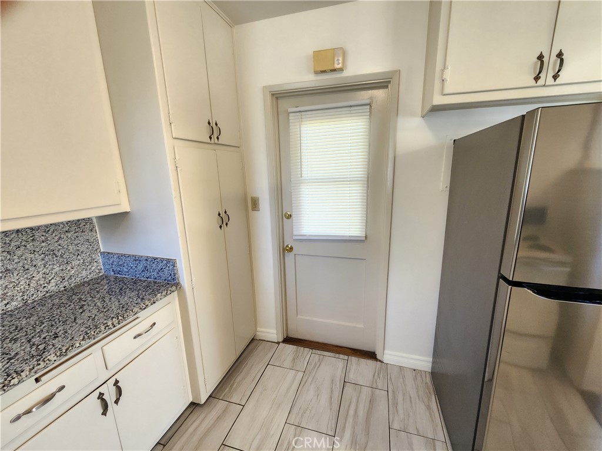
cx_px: 301
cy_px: 226
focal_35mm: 13
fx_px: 226
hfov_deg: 106.2
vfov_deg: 89.9
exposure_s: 1/60
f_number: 2.2
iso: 320
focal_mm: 2.2
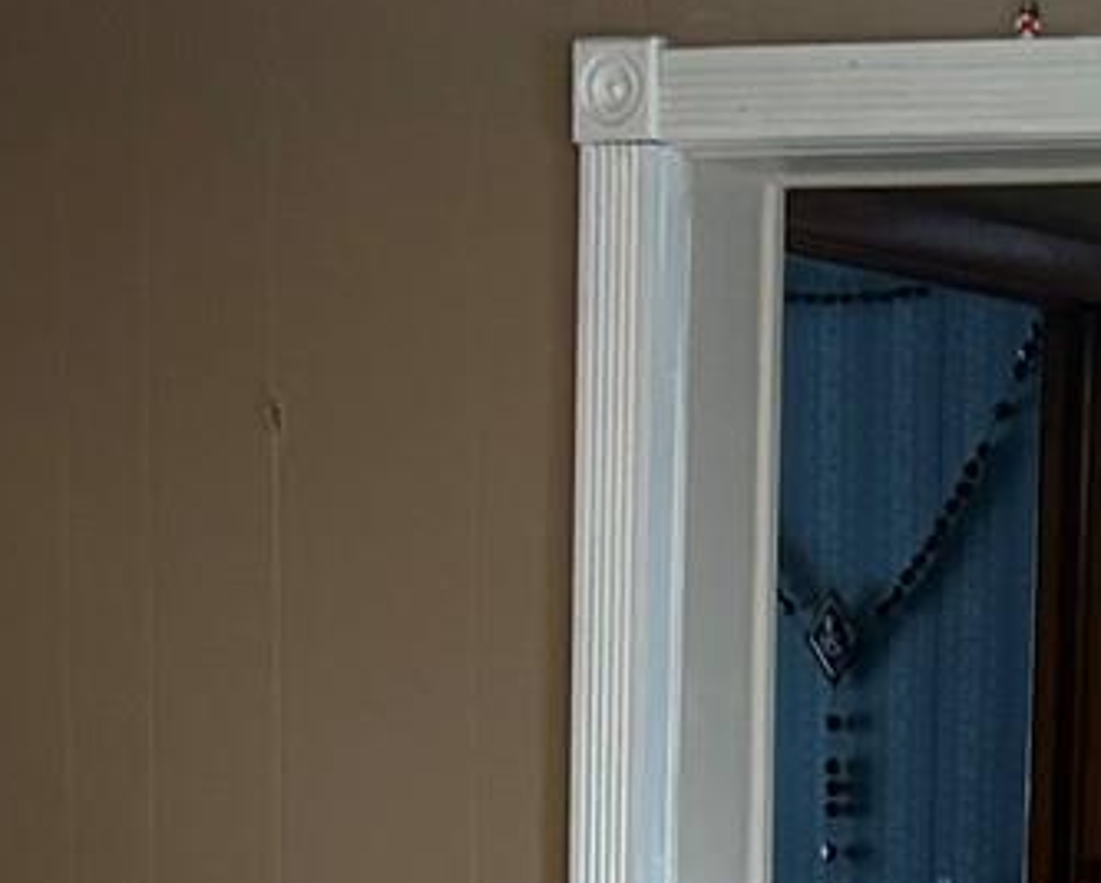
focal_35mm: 156
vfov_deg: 9.5
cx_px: 1392
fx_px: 5088
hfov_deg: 12.0
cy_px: 1568
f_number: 1.5
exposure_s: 1/60
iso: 160
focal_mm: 5.7
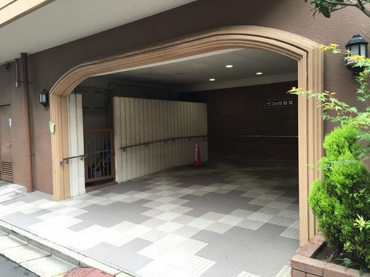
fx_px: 310
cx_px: 185
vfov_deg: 48.2
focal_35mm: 29
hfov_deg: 61.7
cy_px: 138
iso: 32
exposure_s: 1/40
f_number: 2.2
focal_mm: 4.15
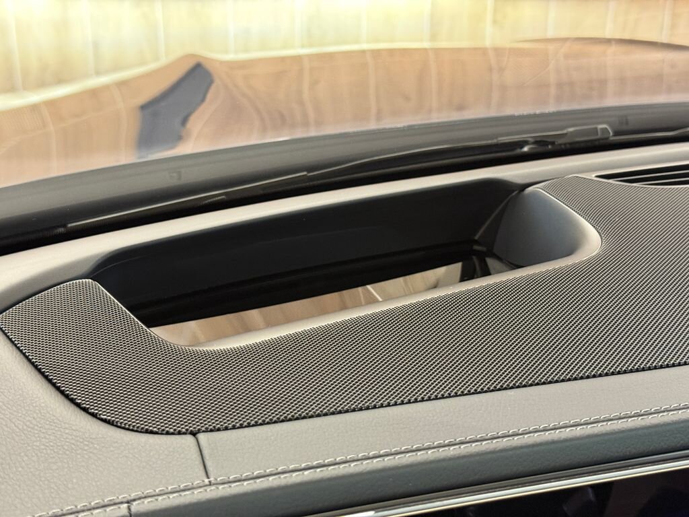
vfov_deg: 30.3
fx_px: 955
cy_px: 258
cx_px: 344
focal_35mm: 48
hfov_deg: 39.7
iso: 400
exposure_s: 1/36
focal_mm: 6.76
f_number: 1.78
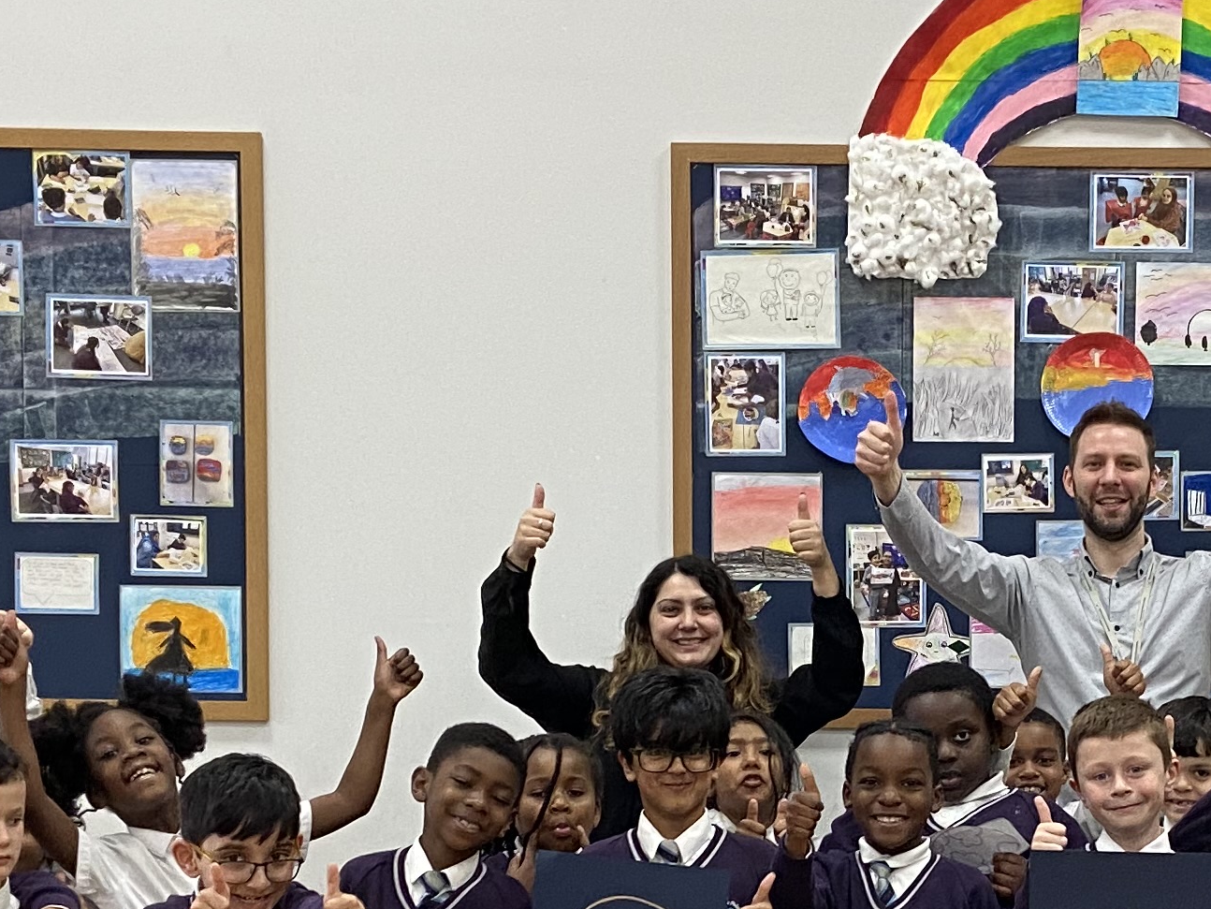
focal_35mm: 81
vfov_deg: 17.9
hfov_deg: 23.8
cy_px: 841
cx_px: 931
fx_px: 2834
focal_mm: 4.25
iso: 100
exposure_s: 1/50
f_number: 1.8
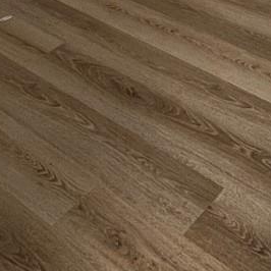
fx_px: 611
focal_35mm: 69
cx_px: 236
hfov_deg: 24.4
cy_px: -308
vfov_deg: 16.7
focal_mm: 1.57
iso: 64
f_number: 1.8
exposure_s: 1/120
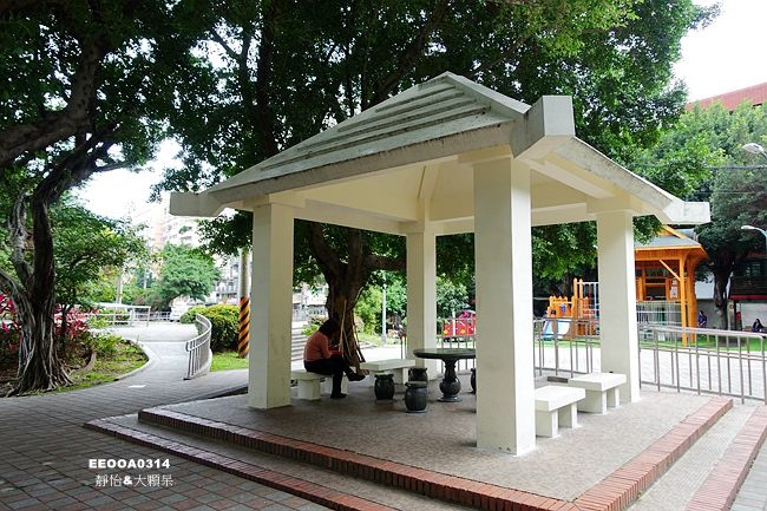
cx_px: 384
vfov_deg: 53.1
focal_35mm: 24
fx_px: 511
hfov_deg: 73.8
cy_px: 256
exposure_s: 1/80
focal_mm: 8.8
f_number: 3.5
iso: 125
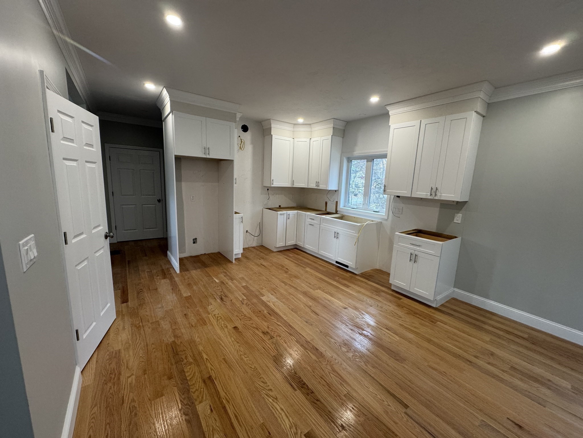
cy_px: 219
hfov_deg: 102.1
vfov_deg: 85.7
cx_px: 292
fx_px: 236
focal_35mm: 14
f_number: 2.2
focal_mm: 2.22
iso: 200
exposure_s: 1/99
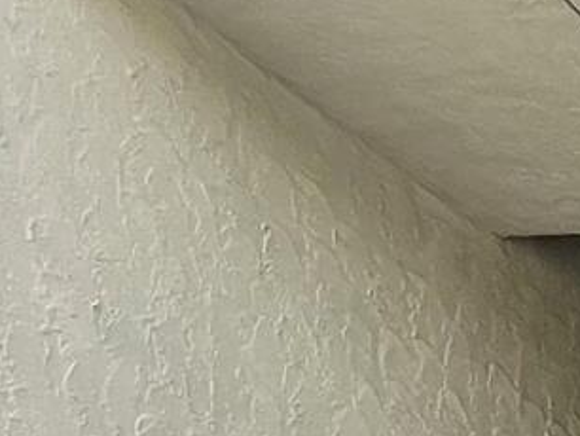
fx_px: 1459
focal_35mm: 87
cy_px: 775
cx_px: 1545
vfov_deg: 14.9
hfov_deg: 13.2
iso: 32
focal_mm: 1.57
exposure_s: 1/240
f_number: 1.8
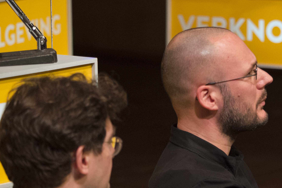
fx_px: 2382
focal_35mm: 304
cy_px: 173
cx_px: 383
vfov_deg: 4.5
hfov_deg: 6.7
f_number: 3.2
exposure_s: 1/160
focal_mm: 95
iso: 1600
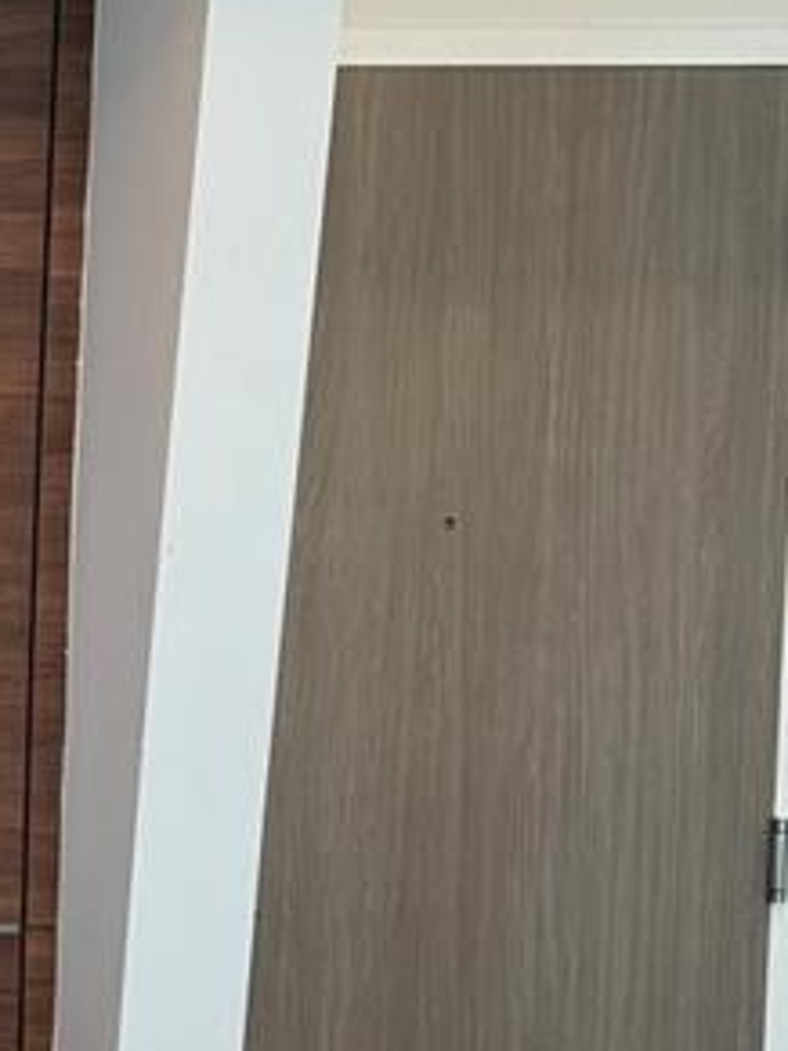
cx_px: -763
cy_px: 766
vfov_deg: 19.7
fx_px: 3007
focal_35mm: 99
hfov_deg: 13.0
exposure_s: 1/60
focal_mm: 6.76
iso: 160
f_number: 1.78
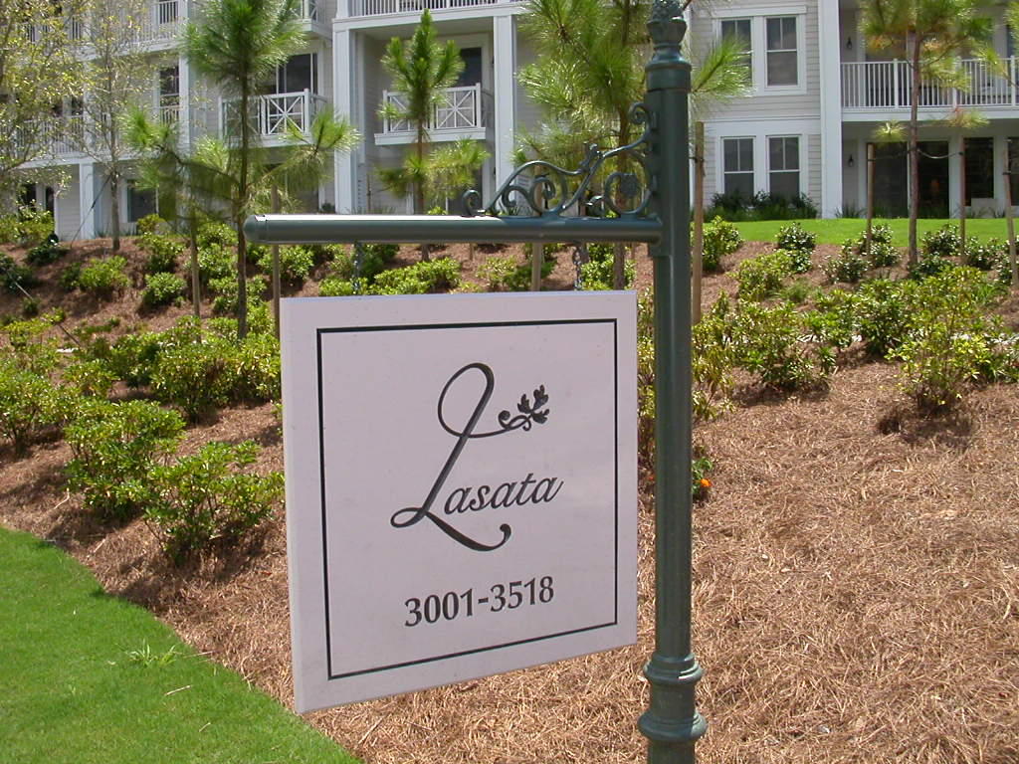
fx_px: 1089
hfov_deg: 50.1
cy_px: 382
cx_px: 510
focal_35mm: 37
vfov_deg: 38.7
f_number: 4.5
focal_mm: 5.6
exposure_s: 1/456
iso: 100
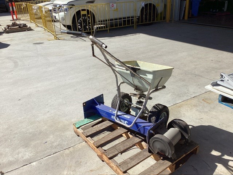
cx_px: 116
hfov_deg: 58.4
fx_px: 209
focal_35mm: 31
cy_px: 88
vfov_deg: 45.4
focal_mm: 3.3
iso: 25
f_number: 2.4
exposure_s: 1/1538
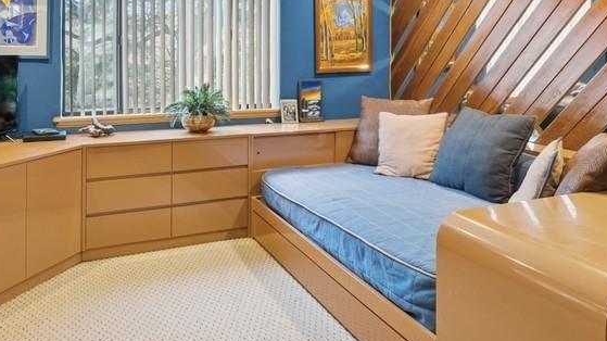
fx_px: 448
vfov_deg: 39.9
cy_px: 64
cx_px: 250
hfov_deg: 67.7
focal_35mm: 28
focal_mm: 16.5
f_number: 8
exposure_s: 1/60
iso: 250
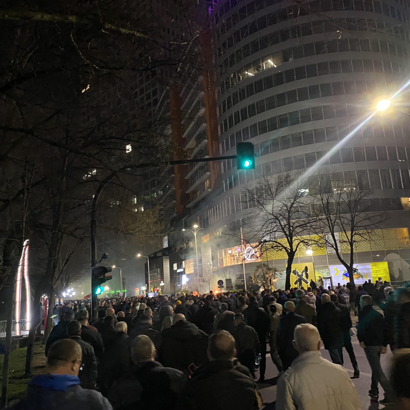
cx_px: 218
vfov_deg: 52.5
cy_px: 204
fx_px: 415
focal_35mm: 31
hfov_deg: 52.5
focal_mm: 4.25
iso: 640
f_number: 1.8
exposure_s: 1/25
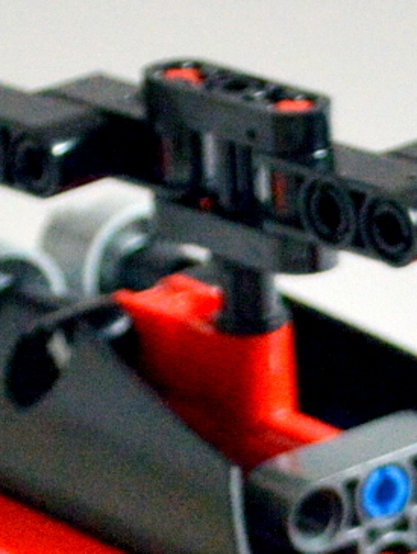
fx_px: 4556
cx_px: 779
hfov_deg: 5.2
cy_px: 889
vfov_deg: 6.8
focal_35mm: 284
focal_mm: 24
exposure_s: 1/15
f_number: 4
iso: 800
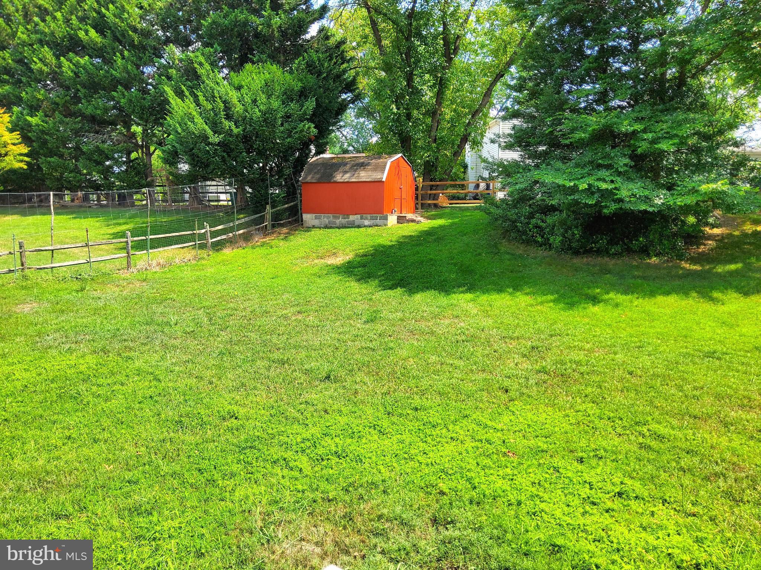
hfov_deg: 67.3
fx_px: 572
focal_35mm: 26
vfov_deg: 53.1
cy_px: 285
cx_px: 380
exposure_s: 1/643
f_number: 2
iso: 50
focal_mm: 3.08
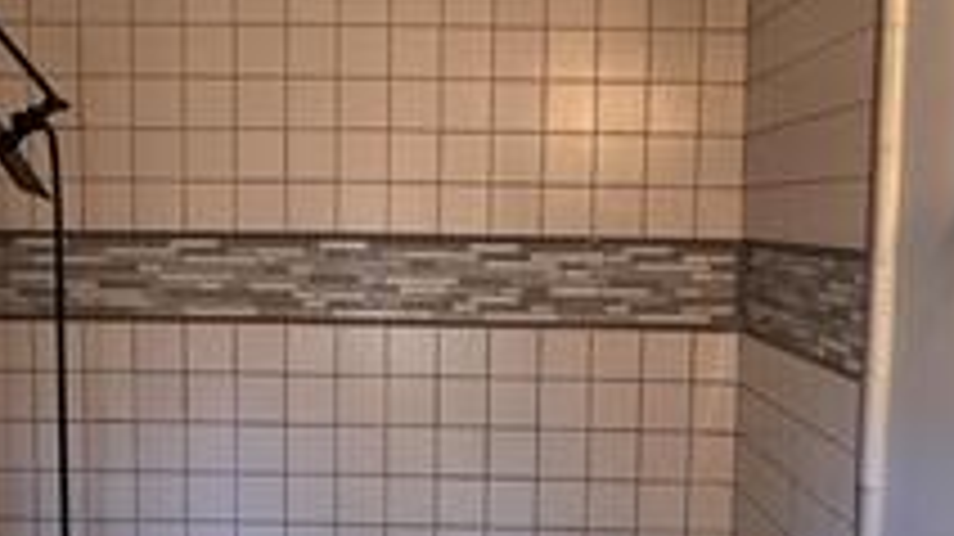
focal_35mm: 46
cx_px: 459
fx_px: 1163
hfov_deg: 44.6
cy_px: 315
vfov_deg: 25.9
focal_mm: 2.22
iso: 400
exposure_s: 1/60
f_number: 2.2
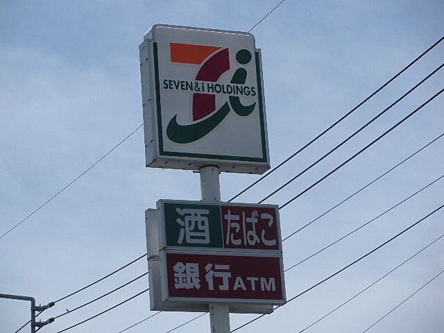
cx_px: 222
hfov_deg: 13.3
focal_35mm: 149
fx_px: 1911
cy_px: 166
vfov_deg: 10.0
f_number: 5.4
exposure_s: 1/580
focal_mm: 26
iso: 64
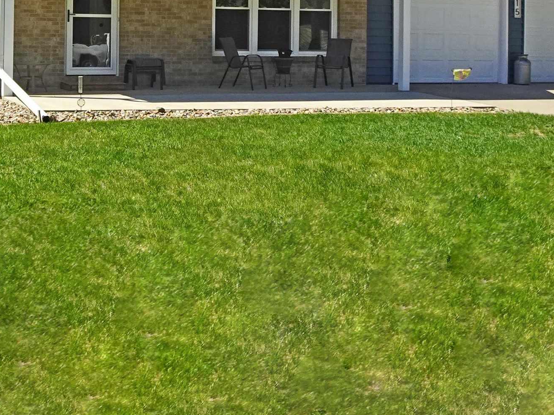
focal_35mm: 56
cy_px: 24
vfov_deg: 25.1
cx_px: 136
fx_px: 896
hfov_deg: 33.6
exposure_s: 1/800
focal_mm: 4.25
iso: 80
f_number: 3.5
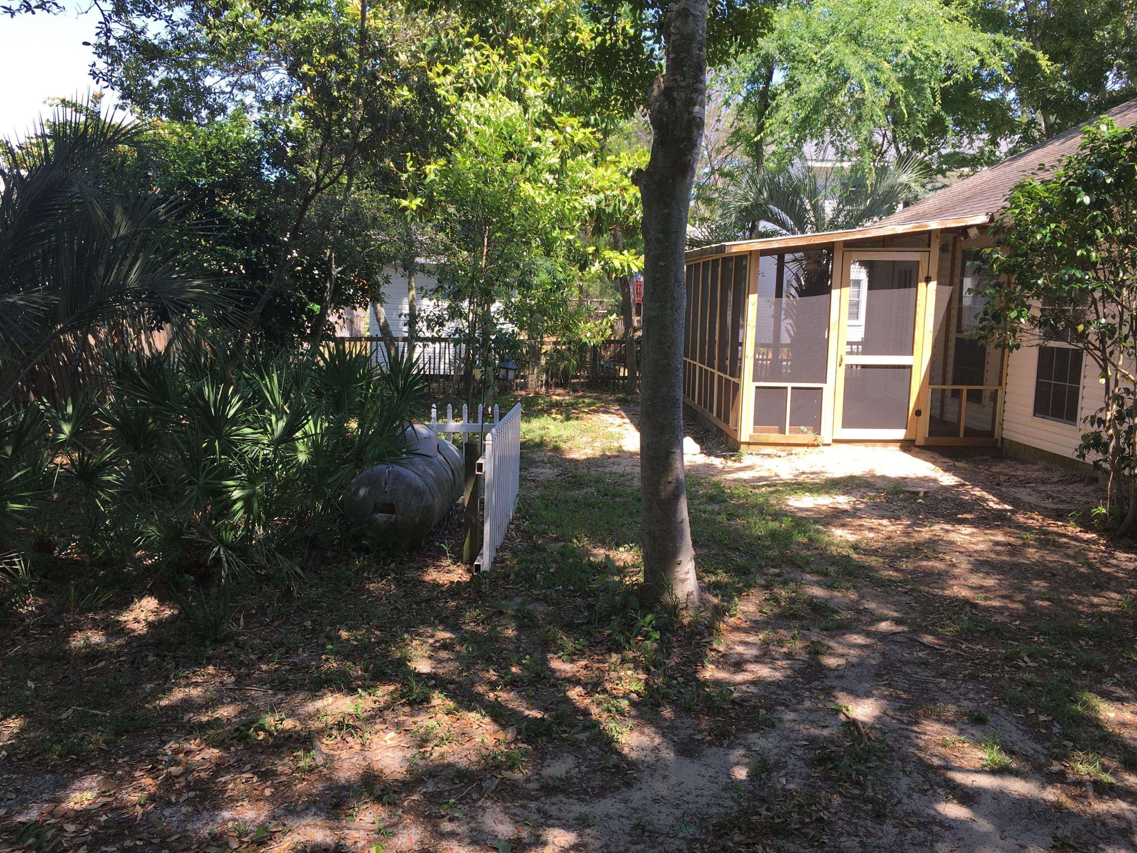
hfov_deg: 61.7
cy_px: 426
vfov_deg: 48.2
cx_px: 568
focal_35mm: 29
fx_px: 953
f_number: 2.2
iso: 25
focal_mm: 4.15
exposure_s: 1/313
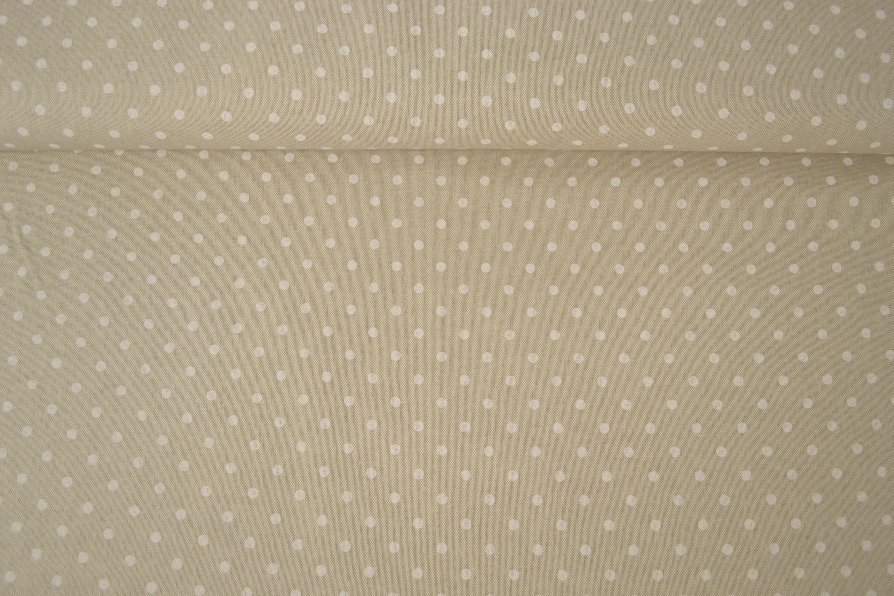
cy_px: 298
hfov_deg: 53.1
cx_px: 447
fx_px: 894
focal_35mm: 36
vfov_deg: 36.9
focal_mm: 24
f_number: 4
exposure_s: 1/50
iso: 100
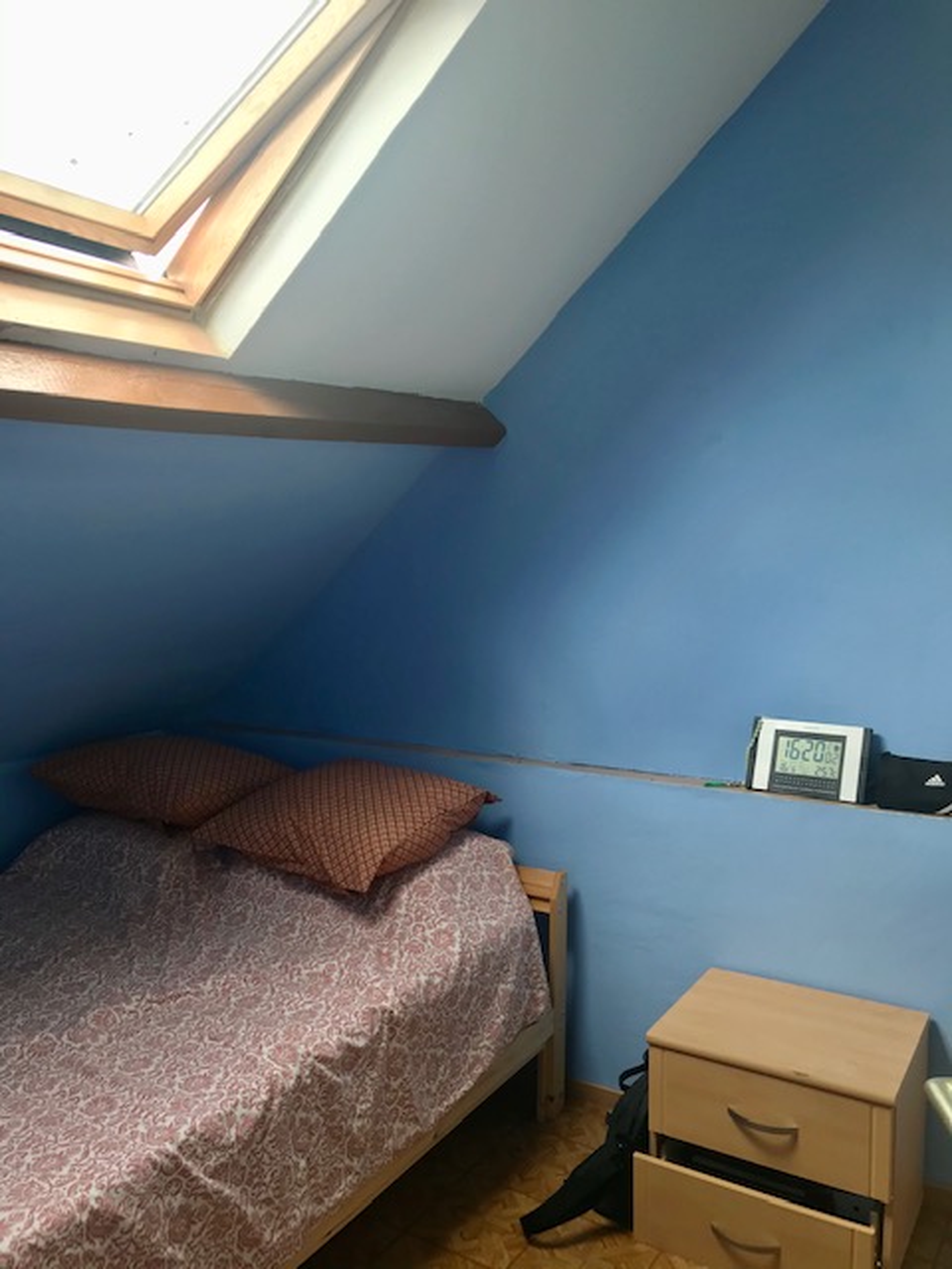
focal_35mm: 28
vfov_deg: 63.4
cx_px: 476
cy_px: 634
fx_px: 1027
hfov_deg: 49.7
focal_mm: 3.99
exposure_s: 1/47
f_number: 1.8
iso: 25
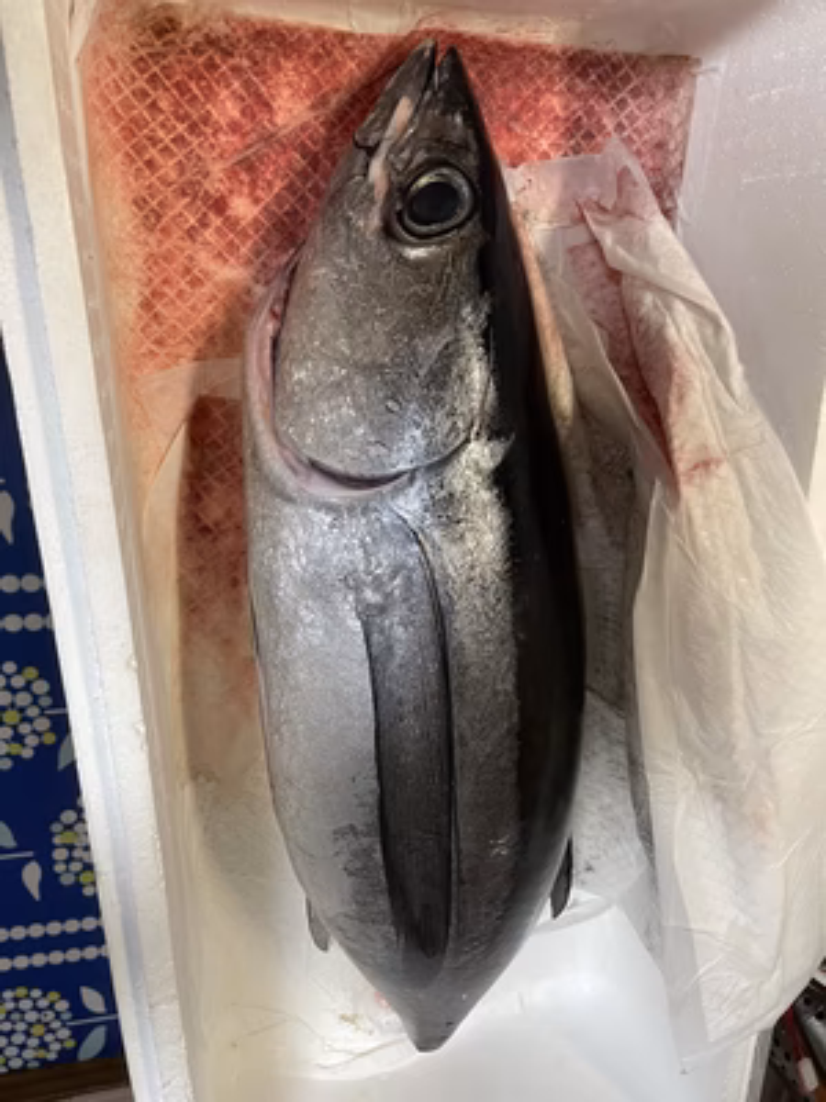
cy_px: 551
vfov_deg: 67.3
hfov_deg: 53.1
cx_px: 413
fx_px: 827
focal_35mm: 26
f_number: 1.6
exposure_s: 1/84
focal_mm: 4.2
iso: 125
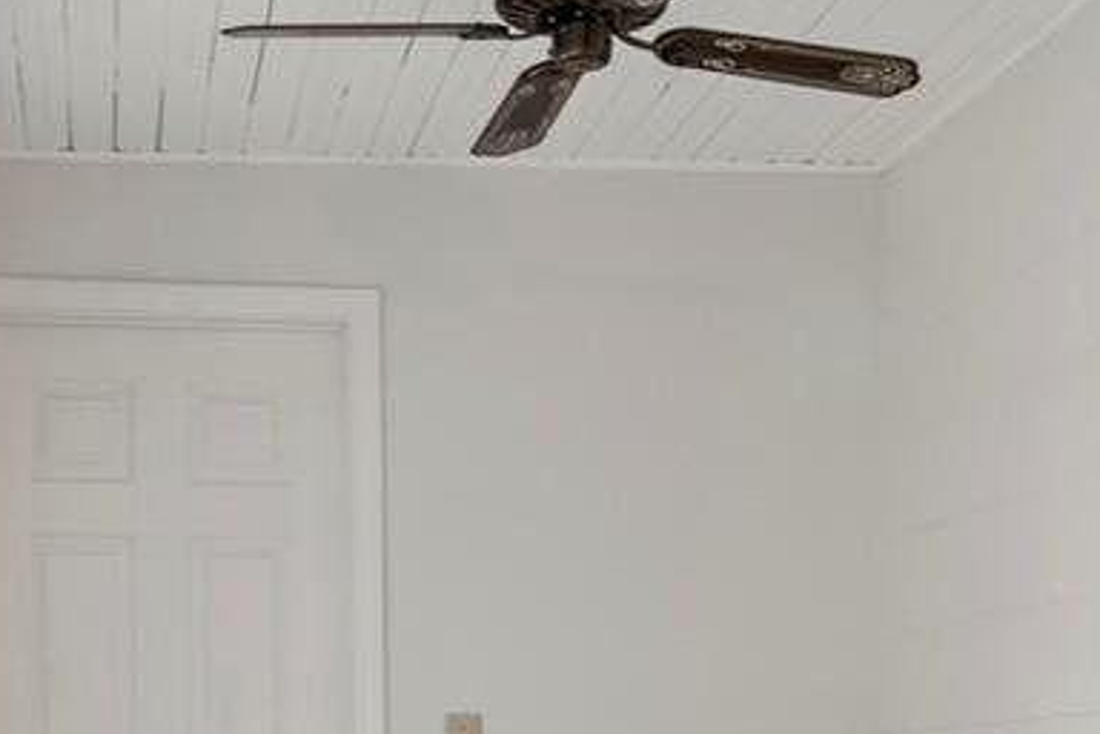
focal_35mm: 80
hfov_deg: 25.4
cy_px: 842
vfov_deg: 16.5
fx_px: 2444
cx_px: 604
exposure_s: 1/1.25
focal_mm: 10
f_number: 9
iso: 250
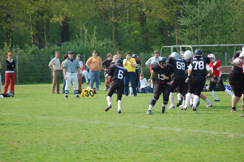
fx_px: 1522
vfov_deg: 6.1
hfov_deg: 9.2
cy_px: 81
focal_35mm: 225
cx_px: 122
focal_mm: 150
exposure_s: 1/1000
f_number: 4.5
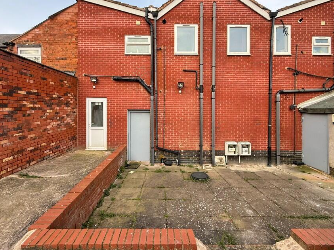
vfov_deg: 74.4
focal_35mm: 17
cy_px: 109
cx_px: 161
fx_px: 164
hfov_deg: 91.0
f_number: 2.2
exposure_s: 1/241
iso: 50
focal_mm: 2.22
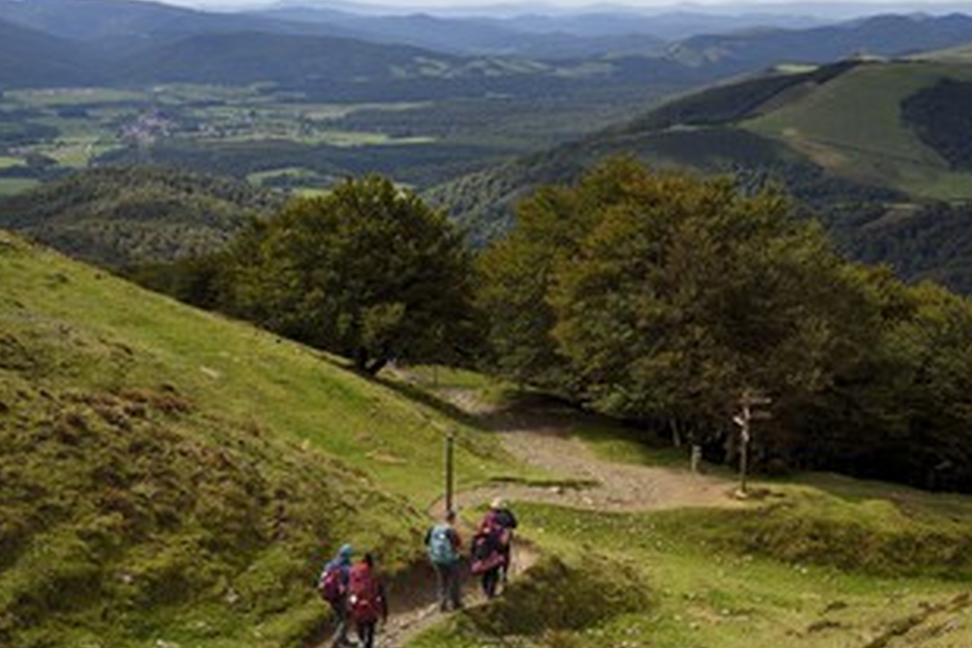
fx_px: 1323
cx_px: 613
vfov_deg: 27.5
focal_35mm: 49
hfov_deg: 40.0
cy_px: 277
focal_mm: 36
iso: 200
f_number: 11
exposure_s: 1/250
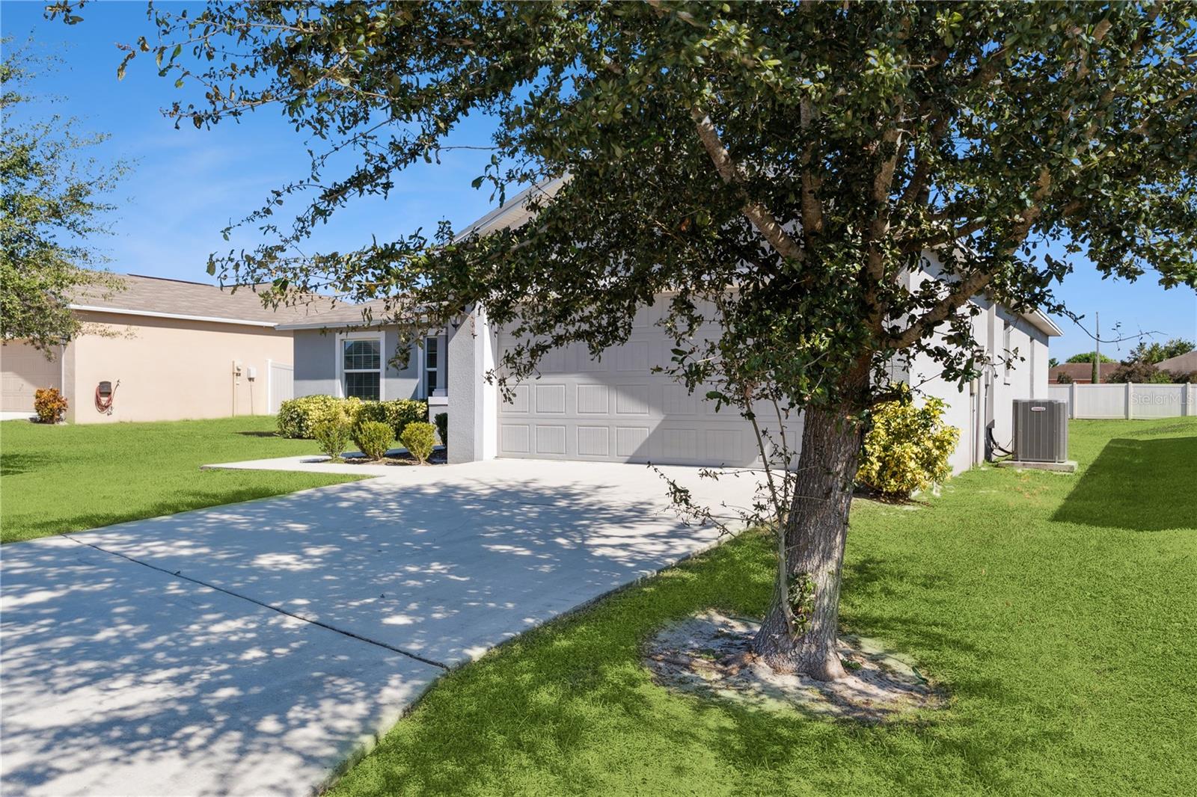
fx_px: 898
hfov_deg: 67.4
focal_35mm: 27
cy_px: 398
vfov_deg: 47.9
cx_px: 598
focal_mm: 18
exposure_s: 1/250
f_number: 8
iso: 100
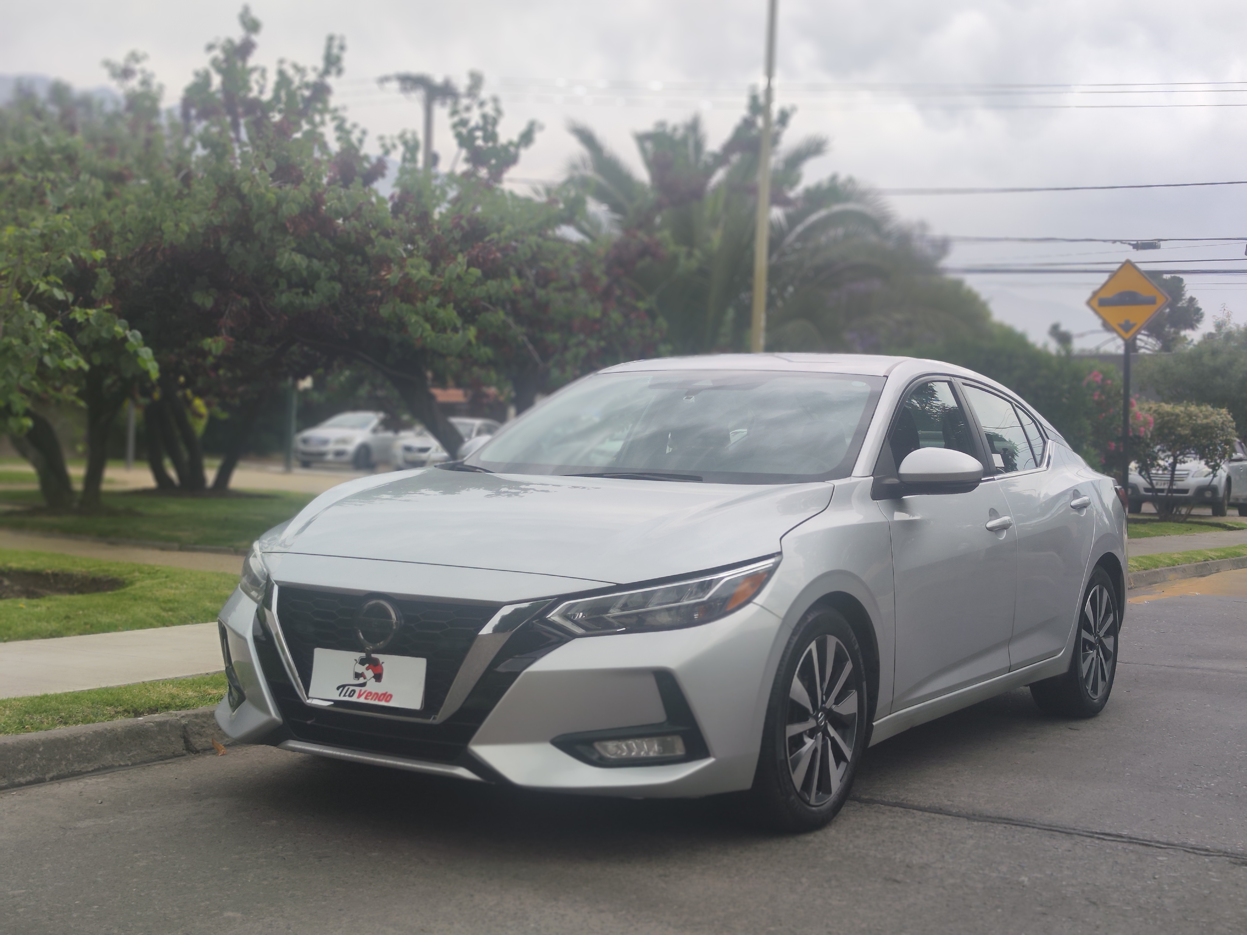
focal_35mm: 23
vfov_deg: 58.9
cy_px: 468
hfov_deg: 73.9
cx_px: 624
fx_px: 829
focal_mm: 7.01
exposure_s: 1/1088
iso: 100
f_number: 1.69
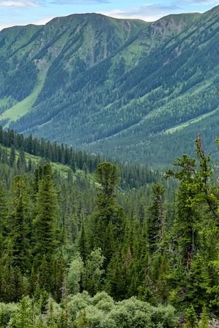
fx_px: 766
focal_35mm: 84
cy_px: 69
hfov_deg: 16.3
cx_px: 84
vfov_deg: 23.8
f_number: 11
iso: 200
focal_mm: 32
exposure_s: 1/80
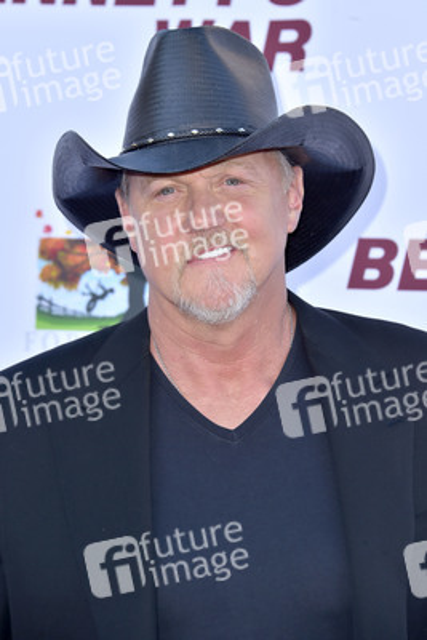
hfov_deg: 9.2
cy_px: 320
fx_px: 2666
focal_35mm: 150
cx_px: 214
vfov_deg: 13.7
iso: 320
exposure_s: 1/250
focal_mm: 150
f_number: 7.1
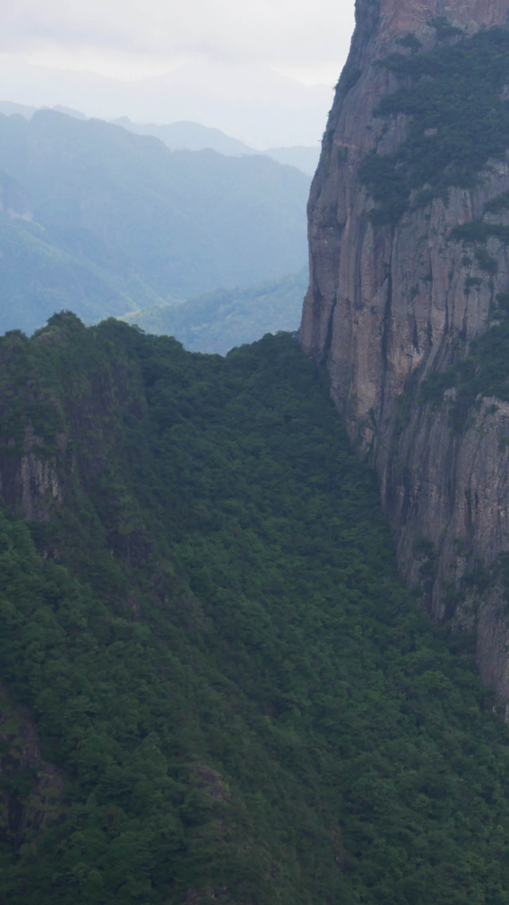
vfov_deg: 13.4
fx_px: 3840
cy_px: 397
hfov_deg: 7.5
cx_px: 571
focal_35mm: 160
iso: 200
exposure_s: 1/200
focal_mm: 42
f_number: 6.3
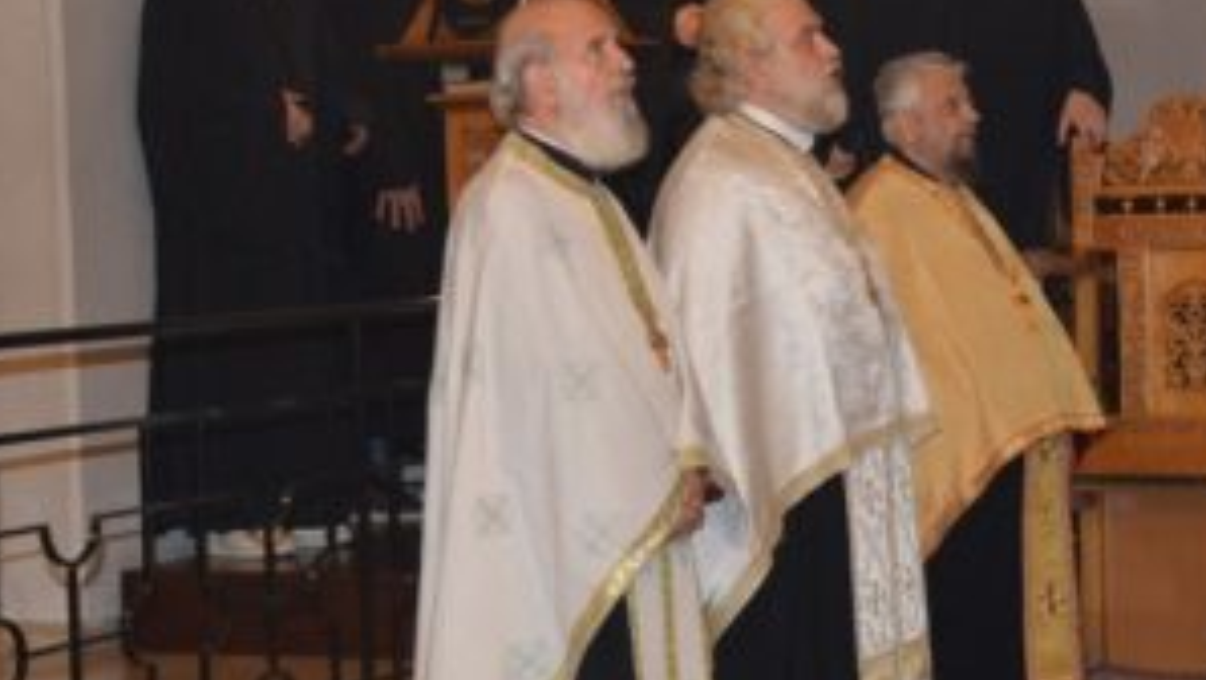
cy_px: 269
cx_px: 992
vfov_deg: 12.0
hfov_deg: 20.9
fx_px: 3232
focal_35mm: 101
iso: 560
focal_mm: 32
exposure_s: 1/60
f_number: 4
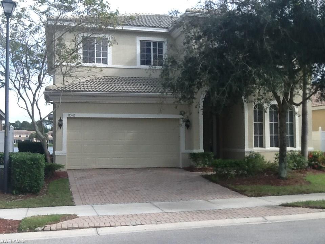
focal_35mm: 44
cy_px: 122
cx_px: 162
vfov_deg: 32.9
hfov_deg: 42.9
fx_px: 413
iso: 40
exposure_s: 1/569
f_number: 2.4
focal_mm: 2.03
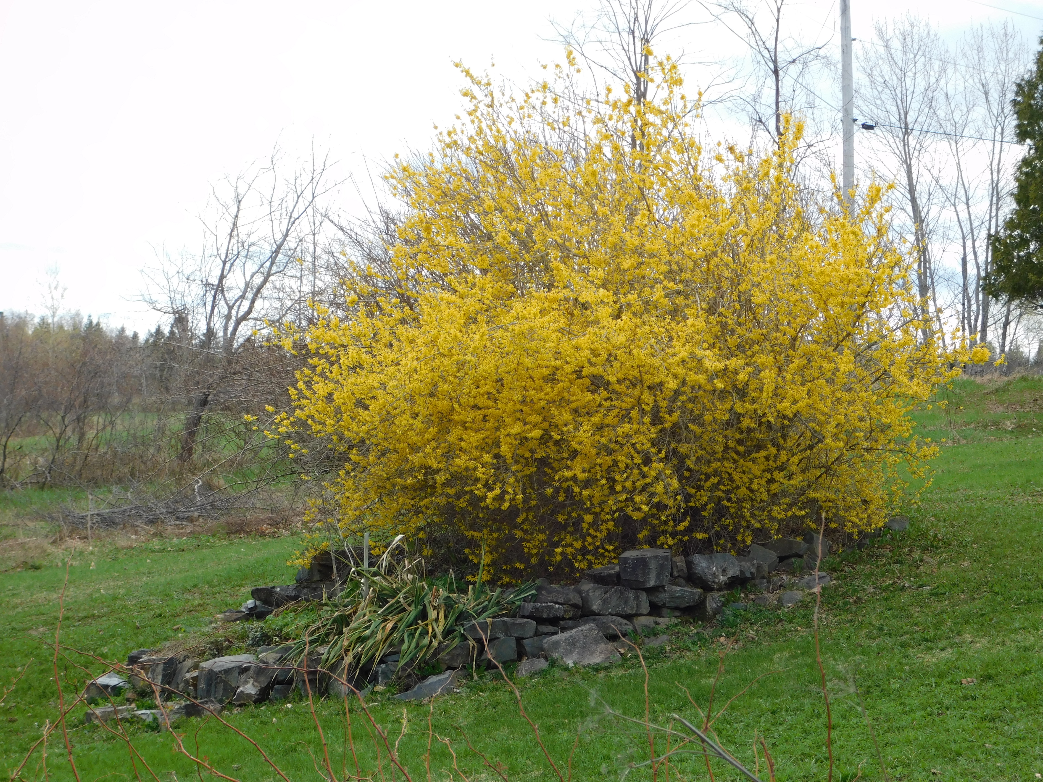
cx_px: 521
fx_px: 3495
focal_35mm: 116
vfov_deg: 12.8
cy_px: 391
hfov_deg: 17.0
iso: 125
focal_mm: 20.3
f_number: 4.8
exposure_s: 1/320
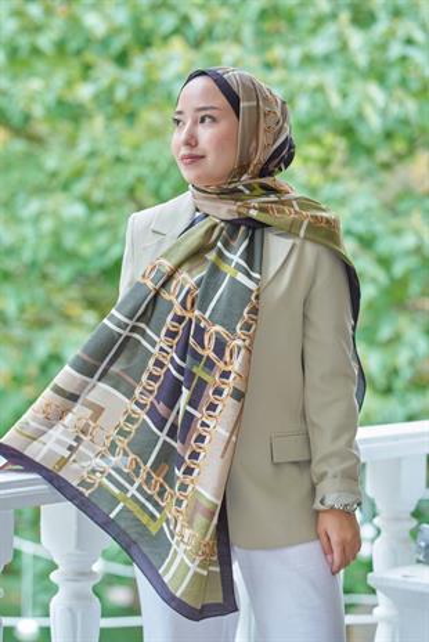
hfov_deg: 13.7
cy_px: 321
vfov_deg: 20.4
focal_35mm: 100
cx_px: 214
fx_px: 1785
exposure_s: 1/125
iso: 800
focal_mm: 100
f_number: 4
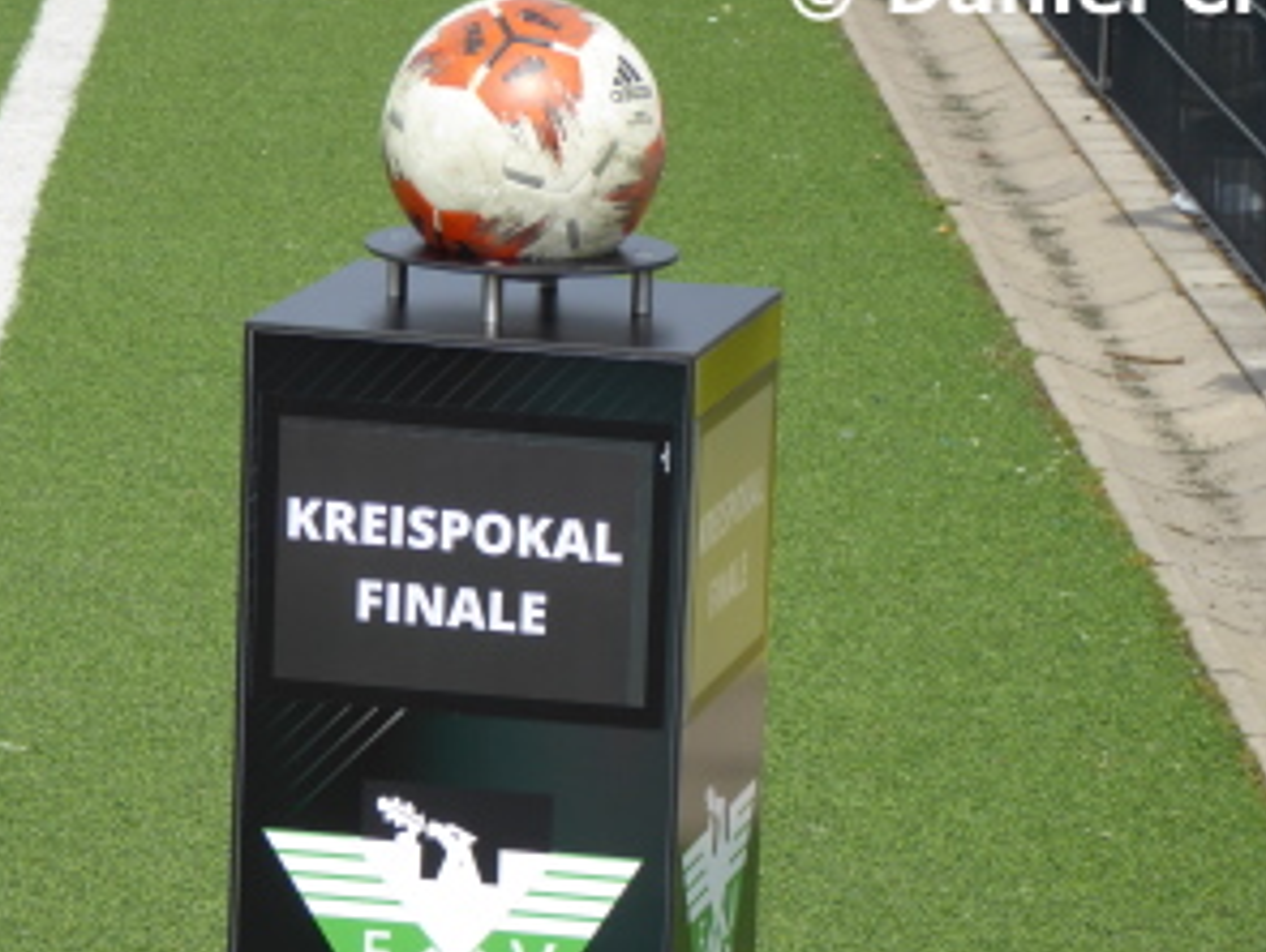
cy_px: 665
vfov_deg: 7.9
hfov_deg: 10.4
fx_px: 6921
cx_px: 532
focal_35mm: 189
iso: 80
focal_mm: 22.3
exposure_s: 1/320
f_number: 5.2
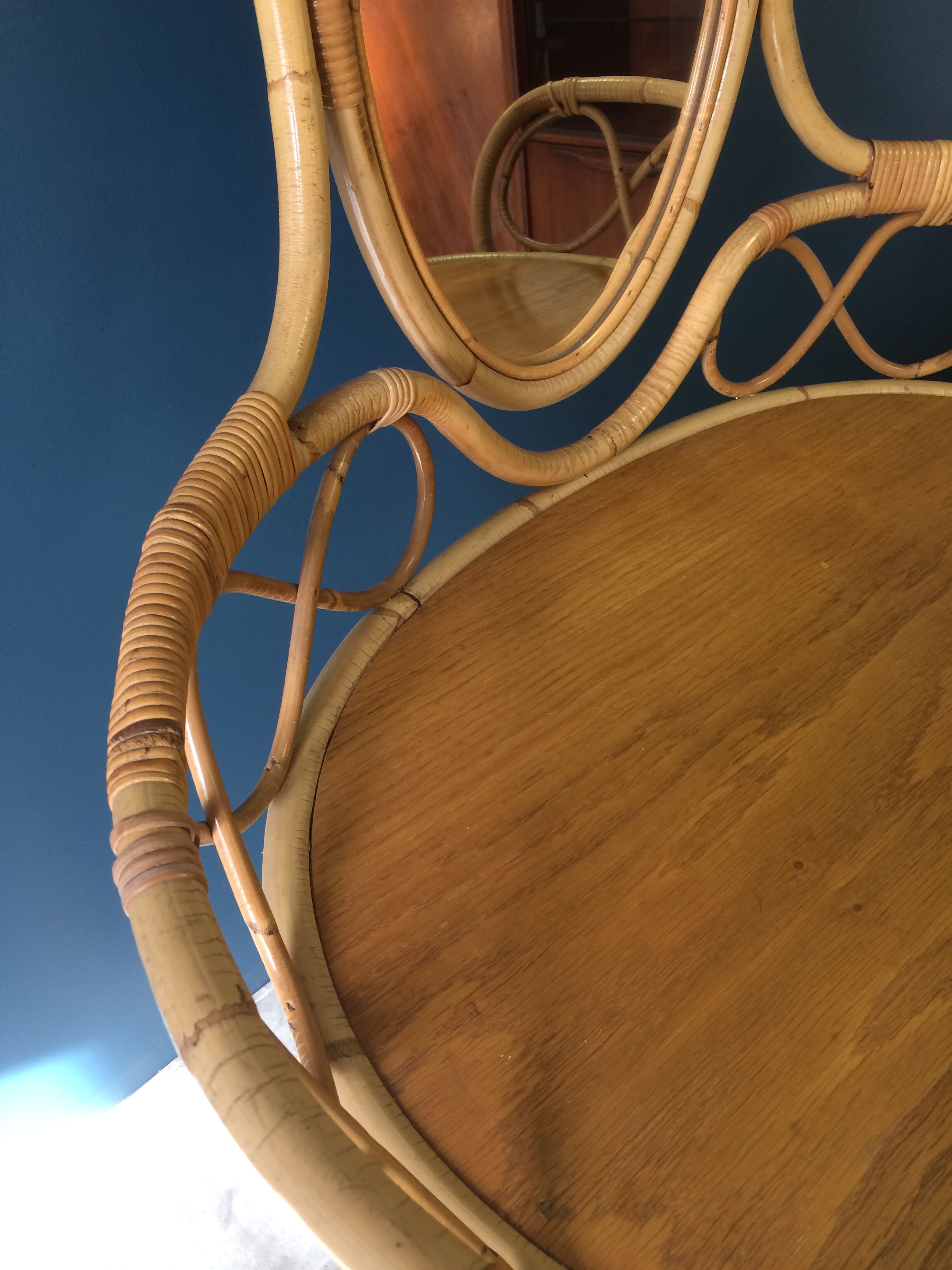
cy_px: 635
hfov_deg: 48.2
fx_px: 1063
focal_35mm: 29
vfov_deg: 61.7
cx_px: 476
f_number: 2.2
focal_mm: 4.15
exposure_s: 1/33
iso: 50
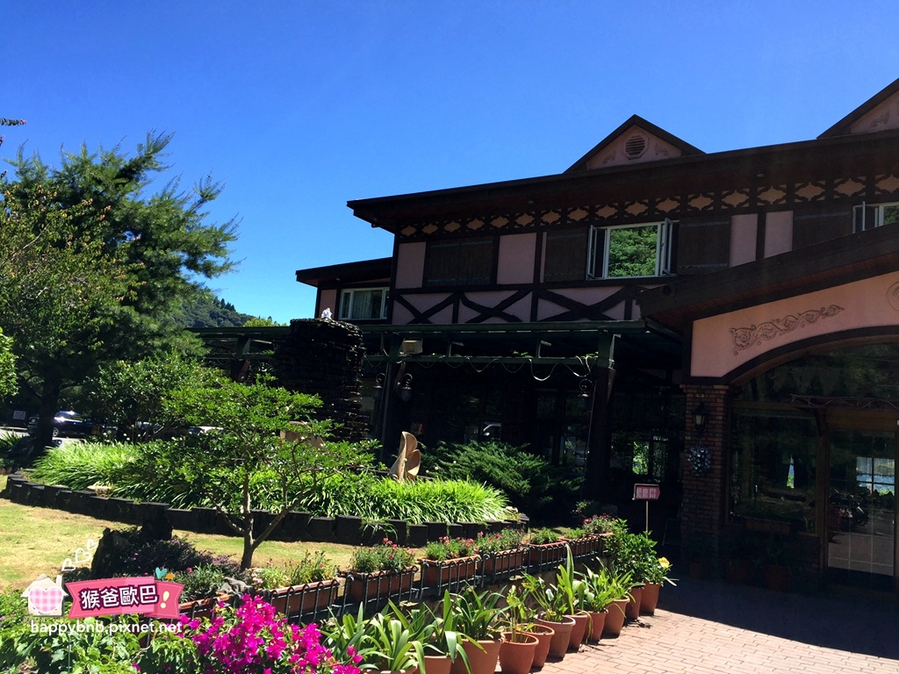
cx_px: 450
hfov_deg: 61.7
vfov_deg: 48.2
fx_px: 753
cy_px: 337
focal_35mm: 29
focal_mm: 4.15
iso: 32
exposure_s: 1/719
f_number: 2.2
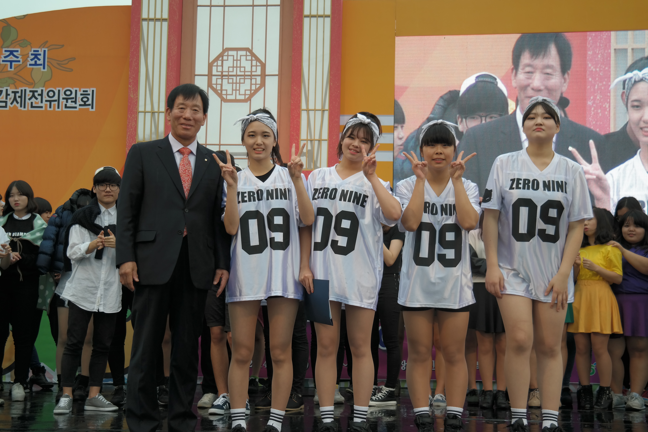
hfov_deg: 37.5
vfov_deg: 25.5
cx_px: 324
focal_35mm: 53
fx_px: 954
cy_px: 216
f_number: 4.5
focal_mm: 35
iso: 200
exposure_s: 1/125
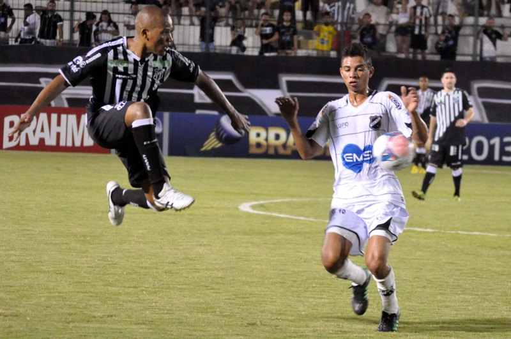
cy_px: 170
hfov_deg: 13.4
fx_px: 2169
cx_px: 256
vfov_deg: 8.9
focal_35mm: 153
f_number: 4.5
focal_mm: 102
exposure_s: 1/320
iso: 3200
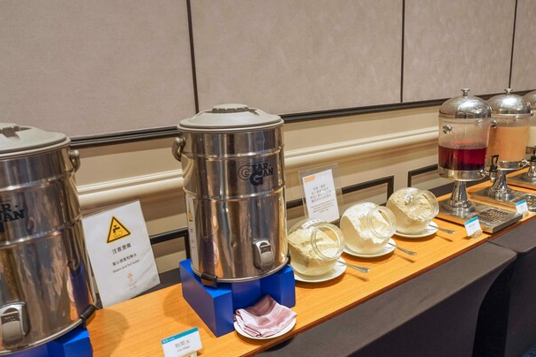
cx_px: 299
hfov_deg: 65.3
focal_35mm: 28
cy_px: 175
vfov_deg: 46.4
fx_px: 417
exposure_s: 1/30
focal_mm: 20
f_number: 5
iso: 320
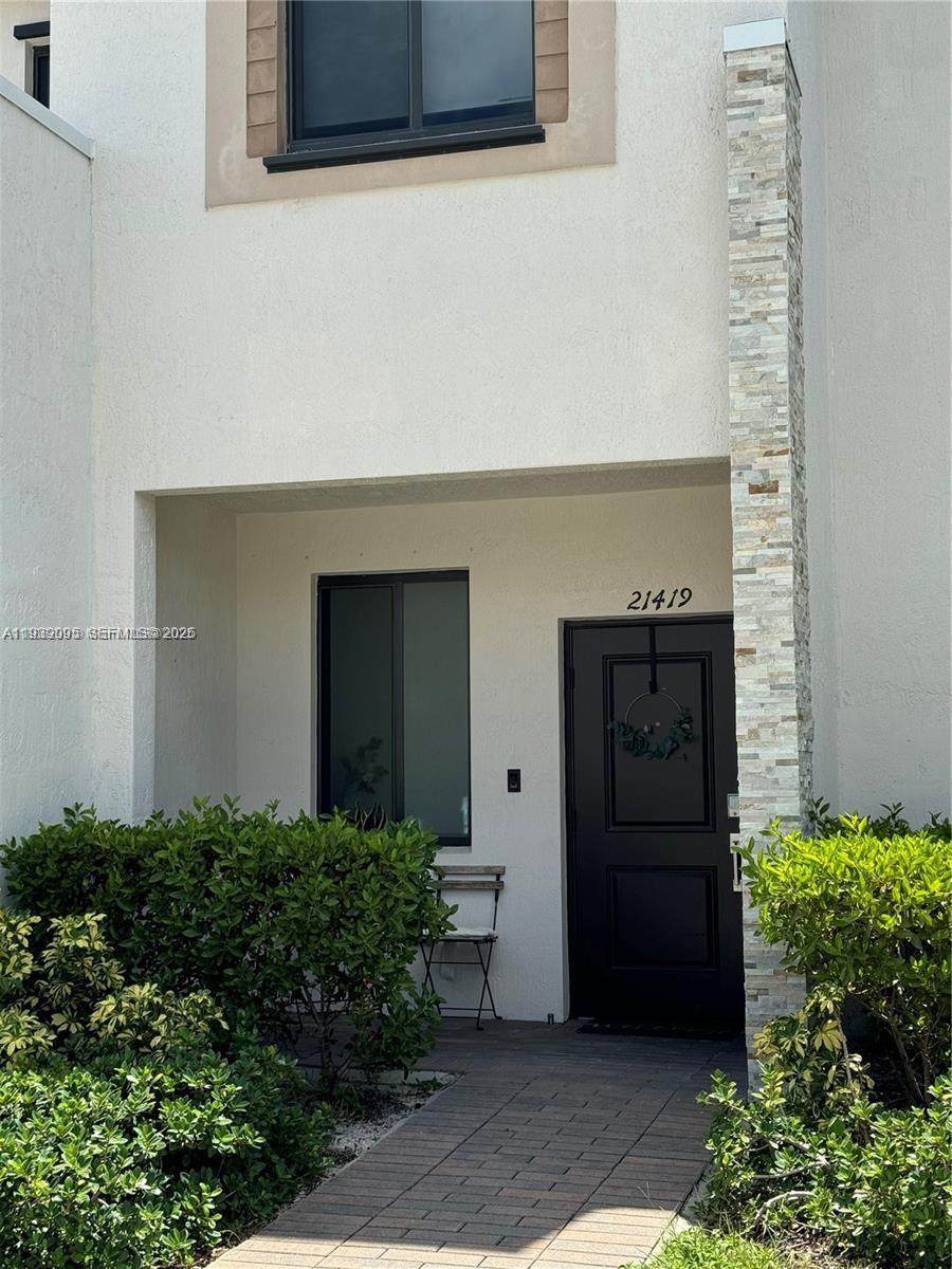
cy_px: 634
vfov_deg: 39.7
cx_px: 476
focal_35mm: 48
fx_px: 1760
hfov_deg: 30.3
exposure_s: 1/2415
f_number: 1.78
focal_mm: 6.76
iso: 64
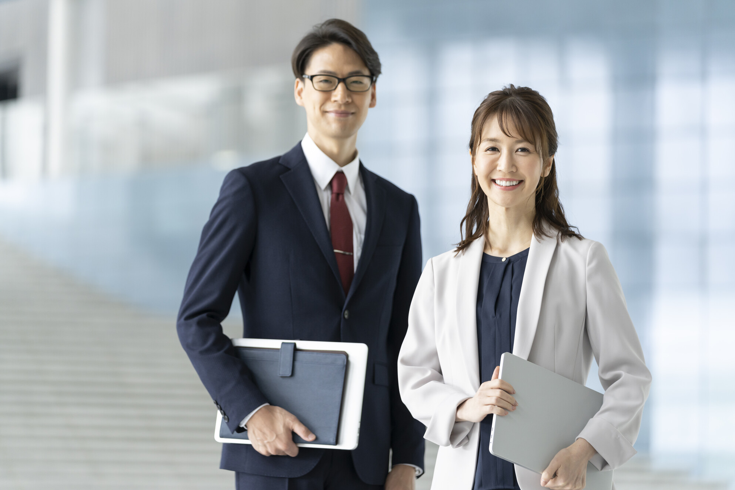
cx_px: 367
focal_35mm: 143
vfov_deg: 9.6
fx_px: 2919
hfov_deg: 14.3
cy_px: 246
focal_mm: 142
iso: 800
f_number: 2.8
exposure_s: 1/250
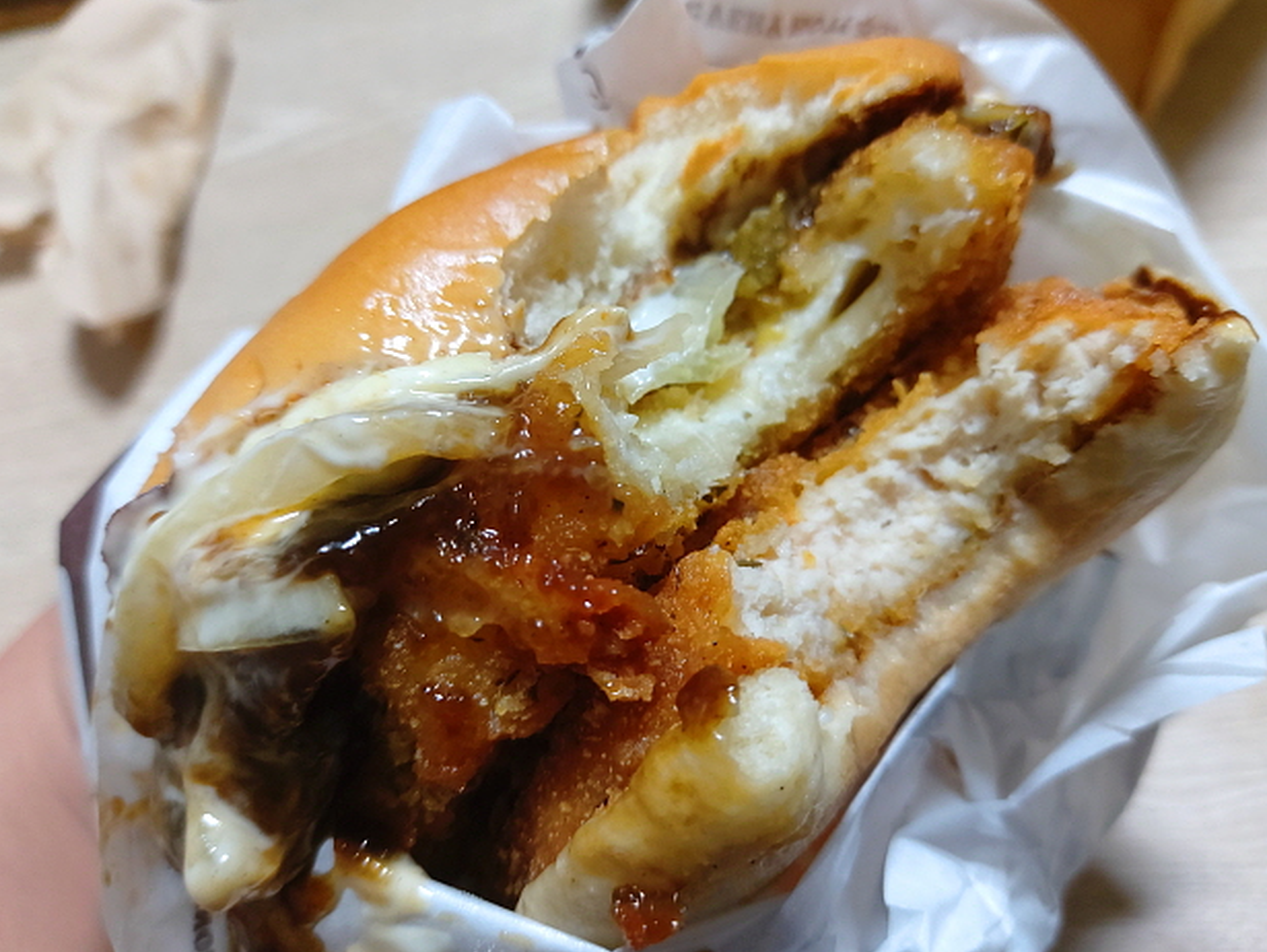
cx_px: 643
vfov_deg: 53.1
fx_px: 952
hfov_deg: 67.3
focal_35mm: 26
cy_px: 476
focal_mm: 4.58
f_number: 2
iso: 200
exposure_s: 1/24
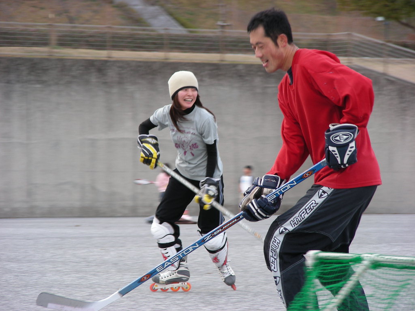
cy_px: 156
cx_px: 208
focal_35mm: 231
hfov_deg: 8.6
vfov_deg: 6.4
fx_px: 2769
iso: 50
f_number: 3.5
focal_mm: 38.3
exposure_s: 1/70.4
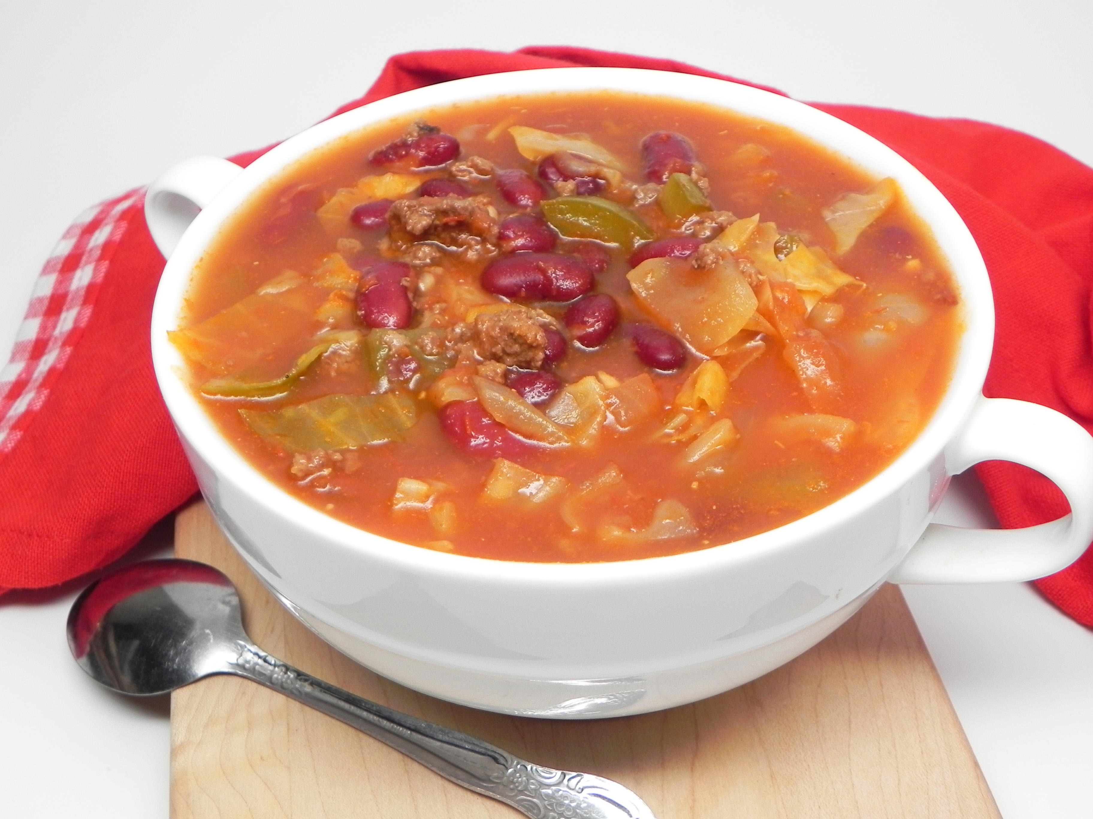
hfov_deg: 41.2
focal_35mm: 46
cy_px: 410
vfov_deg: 31.5
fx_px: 1452
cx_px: 546
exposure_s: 1/33.8
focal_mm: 8.2
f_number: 3.2
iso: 160
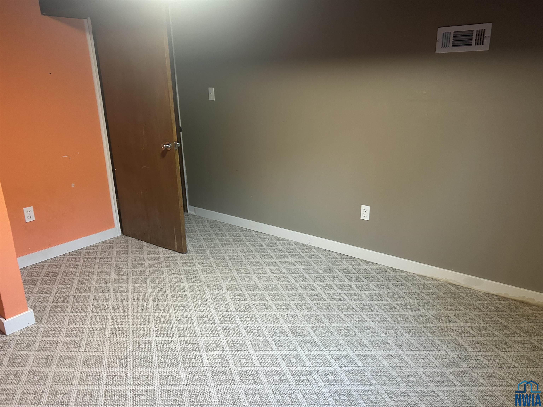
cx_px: 272
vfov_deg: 53.1
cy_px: 204
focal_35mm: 26
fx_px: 408
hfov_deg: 67.3
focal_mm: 5.7
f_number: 1.5
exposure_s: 1/60
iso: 250
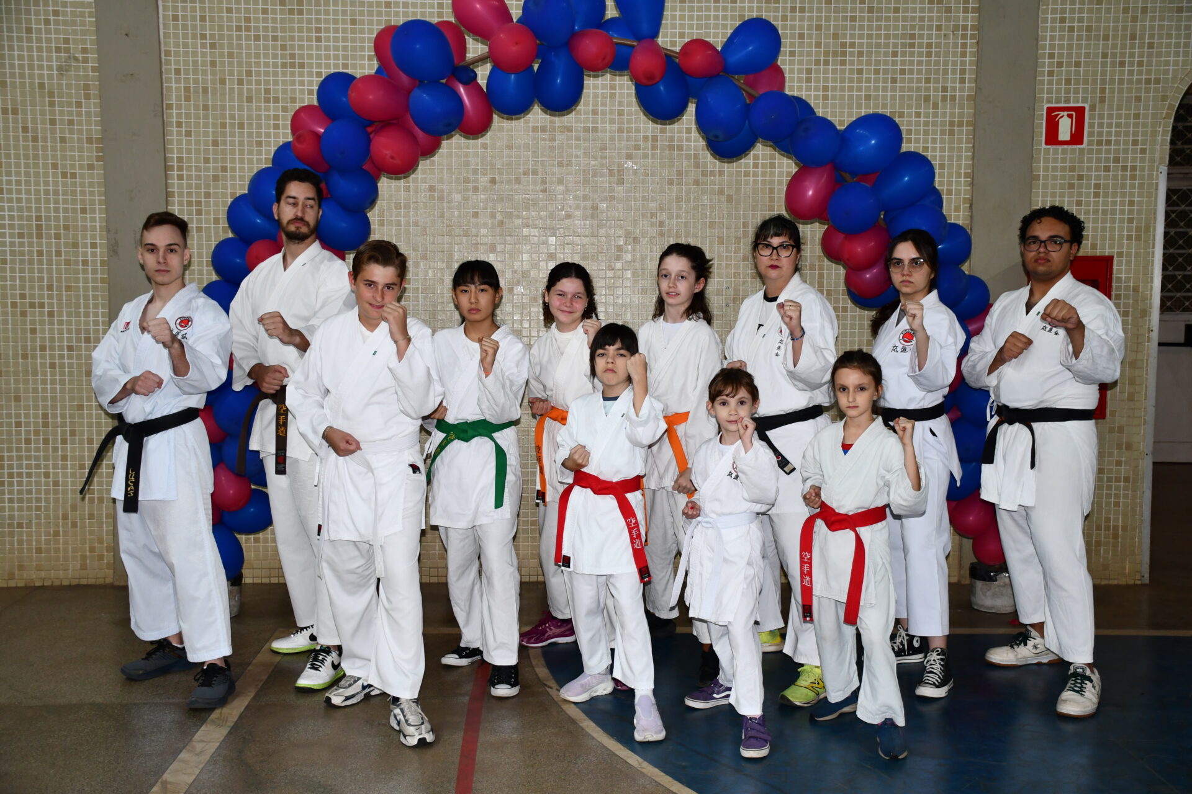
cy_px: 397
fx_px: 1490
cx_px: 596
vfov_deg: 29.9
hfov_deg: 43.6
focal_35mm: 45
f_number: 4
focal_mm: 30
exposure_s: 1/60
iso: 560
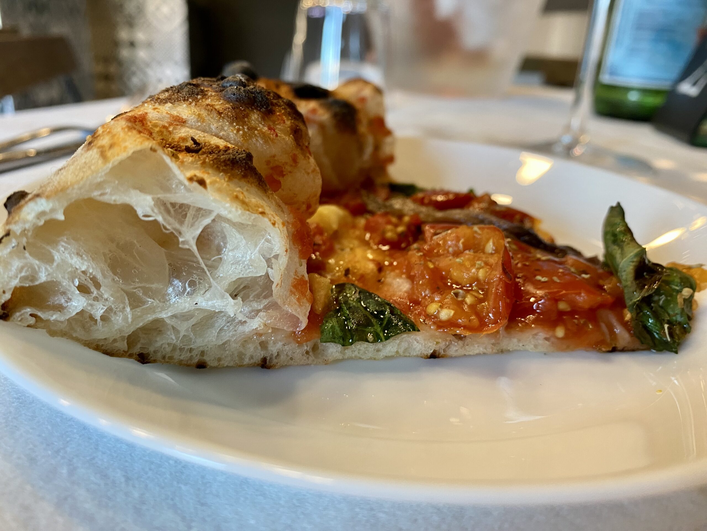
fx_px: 531
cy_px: 266
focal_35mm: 26
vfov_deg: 53.1
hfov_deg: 67.3
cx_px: 354
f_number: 1.8
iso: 200
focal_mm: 4.25
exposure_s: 1/50
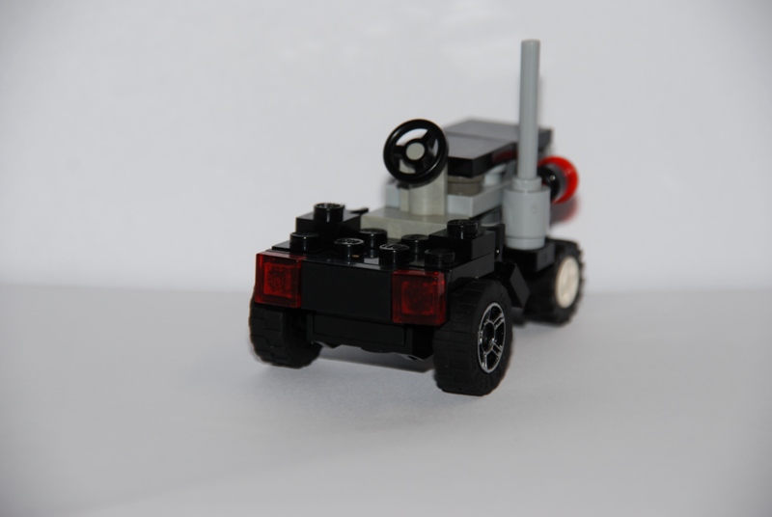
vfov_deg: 4.6
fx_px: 6443
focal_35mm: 300
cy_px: 258
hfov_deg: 6.9
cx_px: 386
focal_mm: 200
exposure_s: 1/60
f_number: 6.3
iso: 200
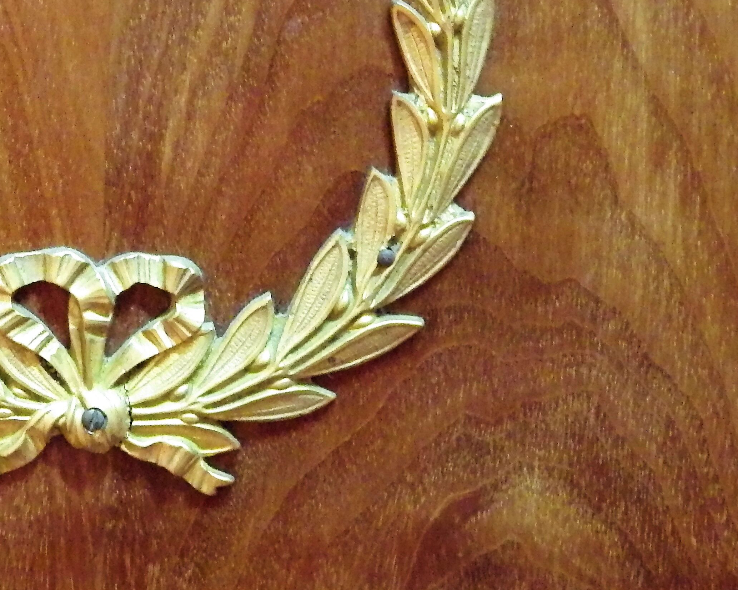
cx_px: 35
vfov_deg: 20.5
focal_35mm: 74
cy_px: 152
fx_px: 1616
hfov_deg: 24.7
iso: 1600
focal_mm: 6.2
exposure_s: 1/5
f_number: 3.4
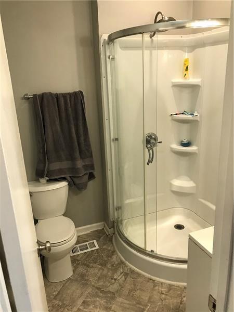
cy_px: 156
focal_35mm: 28
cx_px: 117
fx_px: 252
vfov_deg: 63.4
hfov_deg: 49.7
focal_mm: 3.99
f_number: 1.8
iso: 32
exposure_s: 1/30
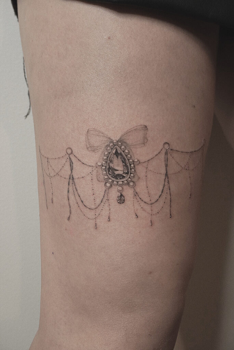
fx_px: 394
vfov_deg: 47.9
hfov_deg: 33.1
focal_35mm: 40
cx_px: 117
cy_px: 175
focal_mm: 27
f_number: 8
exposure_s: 1/40
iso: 800
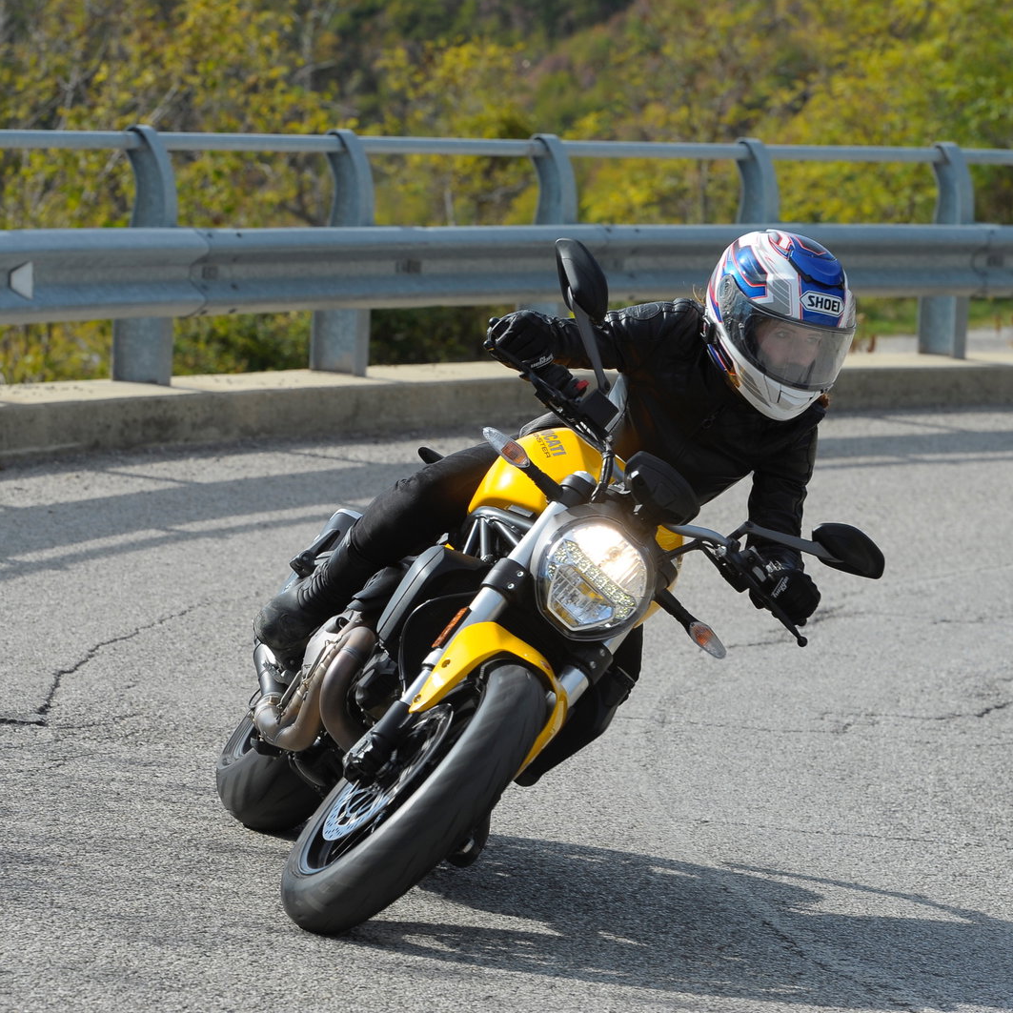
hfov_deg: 9.8
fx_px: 5926
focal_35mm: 179
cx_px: 365
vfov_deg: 9.8
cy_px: 506
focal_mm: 140
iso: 200
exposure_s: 1/400
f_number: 8
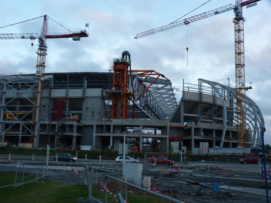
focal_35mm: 37
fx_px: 290
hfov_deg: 50.1
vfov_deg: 38.7
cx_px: 136
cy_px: 102
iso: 80
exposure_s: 1/40
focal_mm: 6.6
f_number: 3
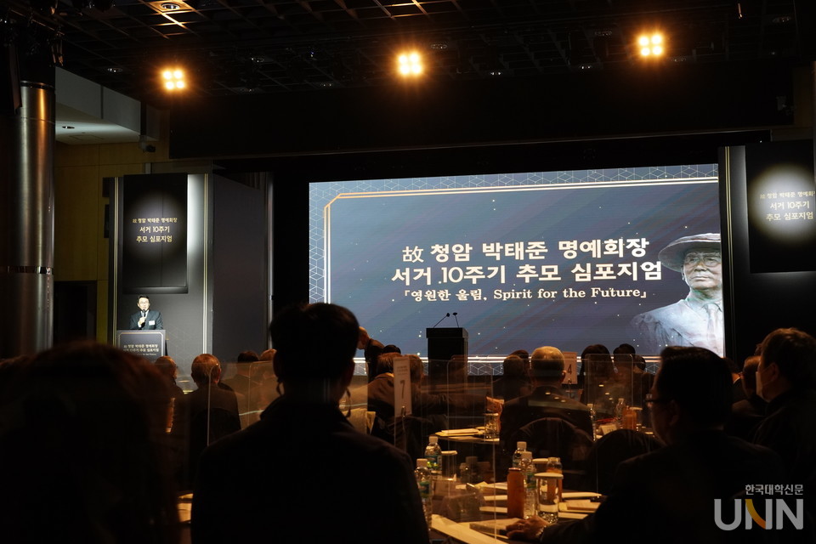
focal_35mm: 51
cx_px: 408
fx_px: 1156
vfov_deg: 26.5
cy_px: 272
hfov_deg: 38.9
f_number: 5.6
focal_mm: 34
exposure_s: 1/60
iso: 1600
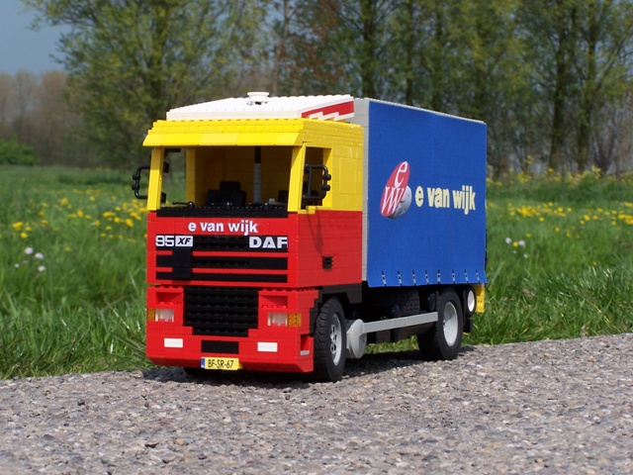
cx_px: 316
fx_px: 1920
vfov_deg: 14.1
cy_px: 238
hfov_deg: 18.7
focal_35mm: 105
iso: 80
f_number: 5
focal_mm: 17.5
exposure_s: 1/800
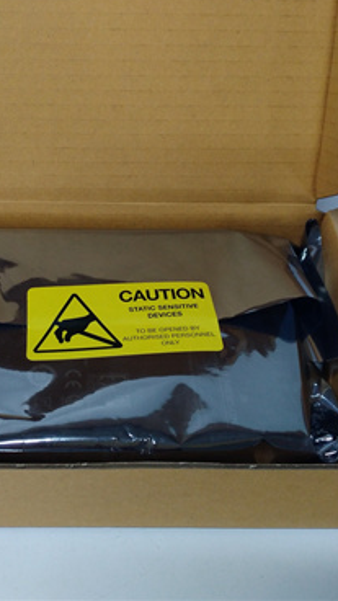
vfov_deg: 50.5
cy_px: 296
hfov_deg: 29.4
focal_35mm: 40
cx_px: 100
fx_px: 637
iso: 196
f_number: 2
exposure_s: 1/30
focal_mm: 3.79
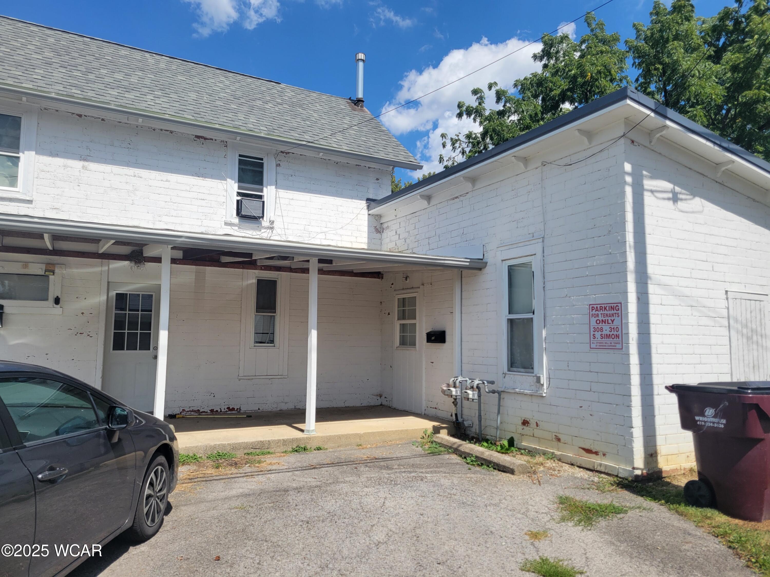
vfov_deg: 53.1
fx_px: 578
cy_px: 288
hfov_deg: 67.3
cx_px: 385
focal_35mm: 26
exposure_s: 1/2843
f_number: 1.8
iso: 40
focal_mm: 5.4
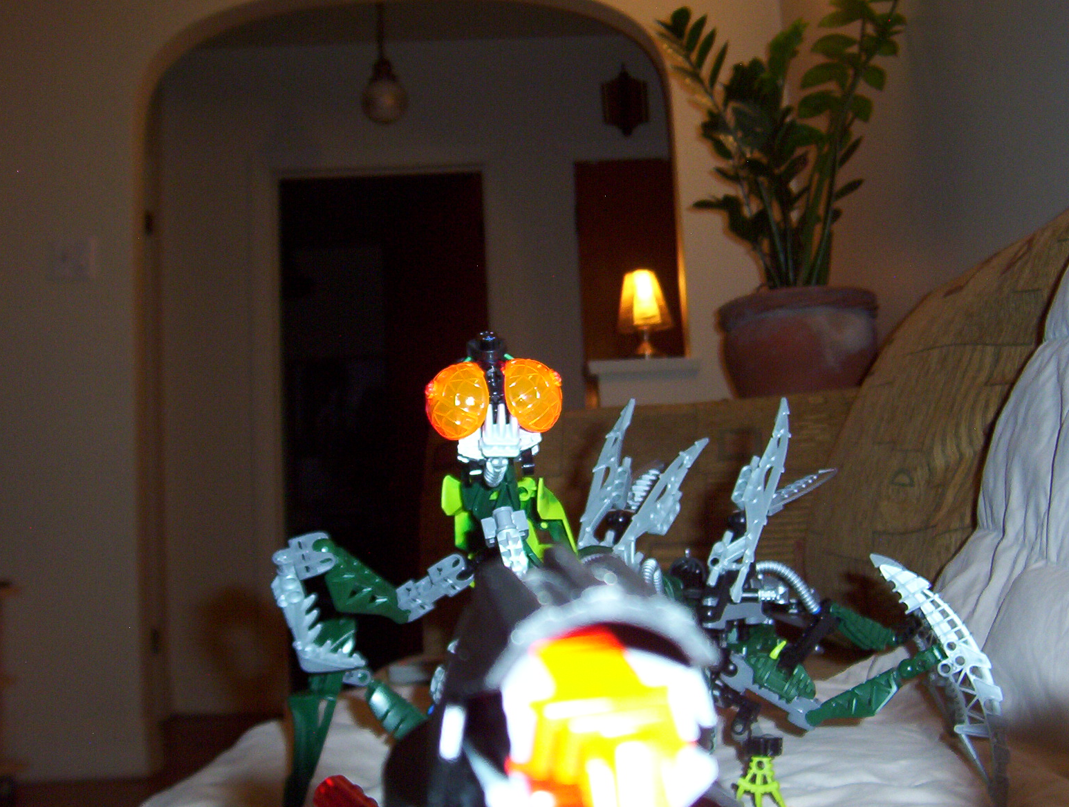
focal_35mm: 38
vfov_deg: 37.9
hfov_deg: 48.9
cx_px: 550
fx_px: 1176
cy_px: 404
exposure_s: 1/30
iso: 140
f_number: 2.76
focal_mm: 5.54
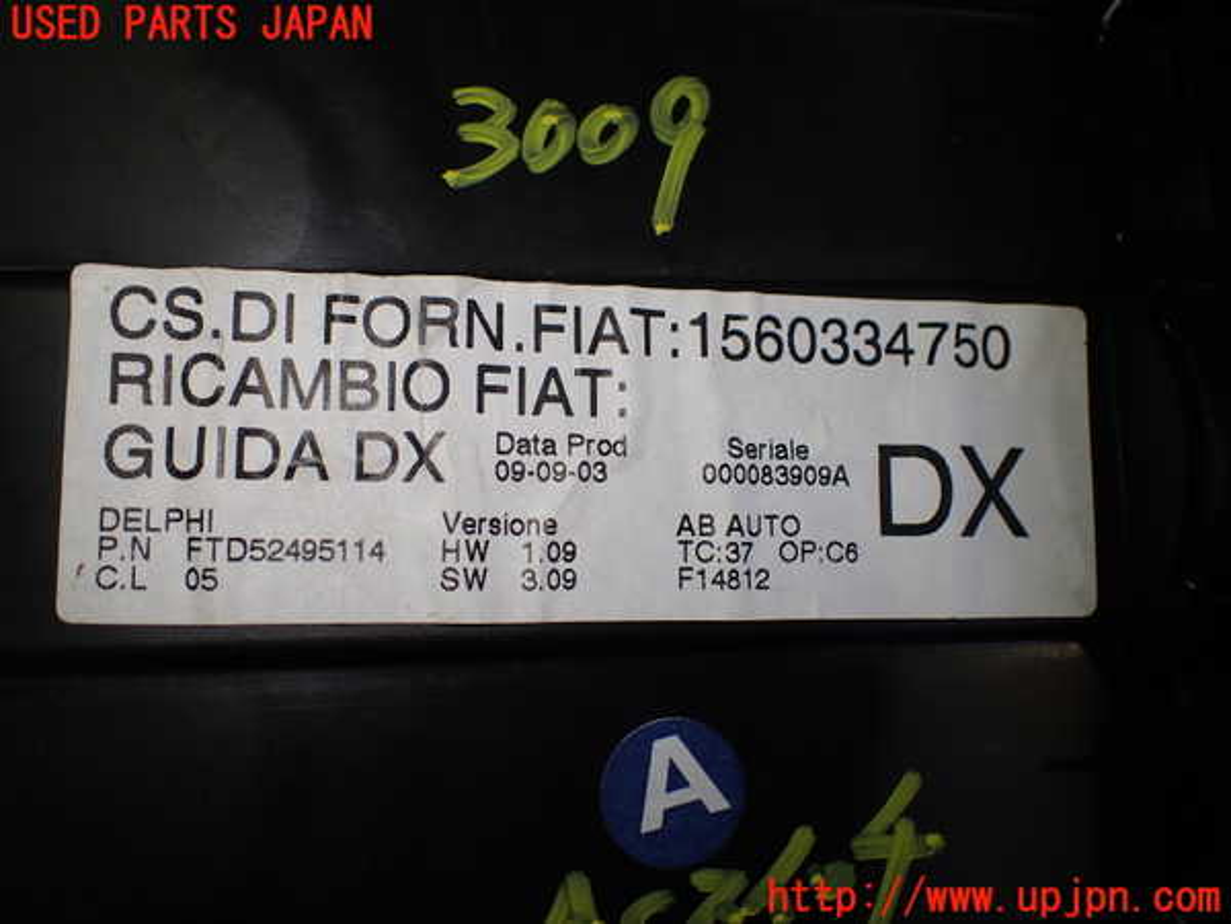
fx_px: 1067
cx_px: 616
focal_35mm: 30
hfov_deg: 60.0
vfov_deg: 46.8
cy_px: 462
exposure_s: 1/125
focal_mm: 5.4
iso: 125
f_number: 2.3
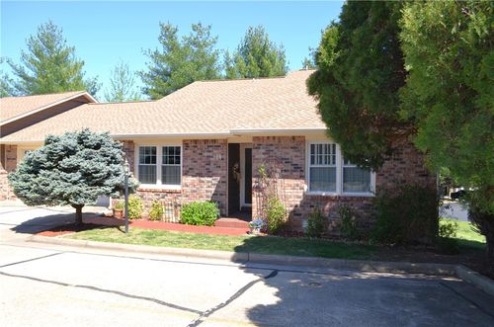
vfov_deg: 47.7
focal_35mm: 27
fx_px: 370
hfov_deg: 67.5
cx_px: 247
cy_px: 164
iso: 100
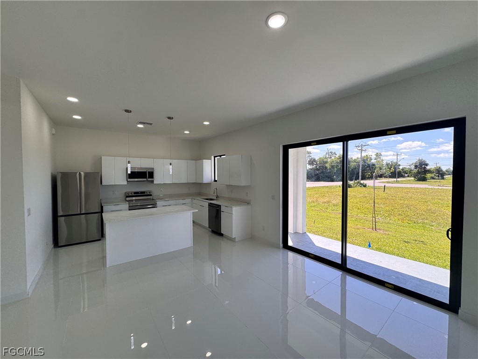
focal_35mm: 14
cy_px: 180
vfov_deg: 85.7
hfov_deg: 102.1
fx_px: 193
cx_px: 239
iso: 40
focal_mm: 2.22
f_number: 2.2
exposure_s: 1/209
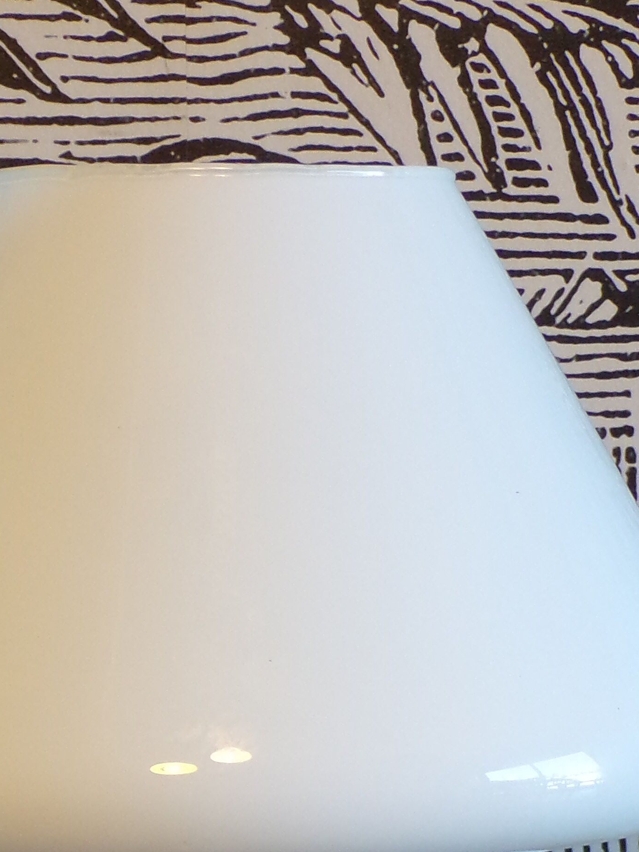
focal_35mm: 123
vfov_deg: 15.9
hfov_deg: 12.0
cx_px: 228
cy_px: 692
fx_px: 3027
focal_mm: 8.7
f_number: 3.5
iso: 200
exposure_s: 1/25
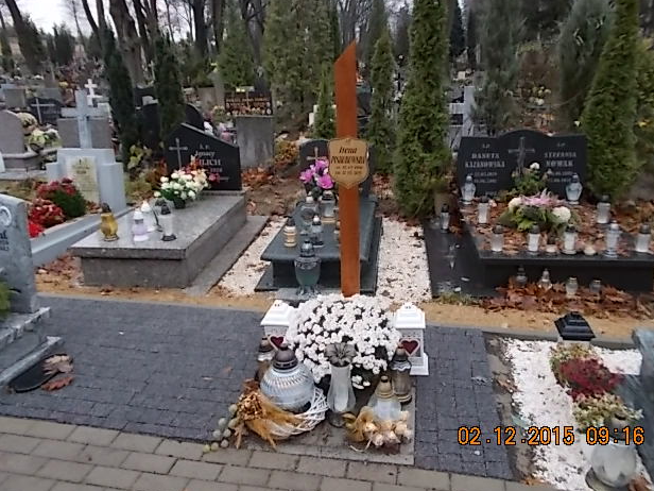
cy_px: 241
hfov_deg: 65.3
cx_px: 339
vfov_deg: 51.4
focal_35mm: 27
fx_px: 510
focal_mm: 4.6
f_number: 3.2
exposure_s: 1/25
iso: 160
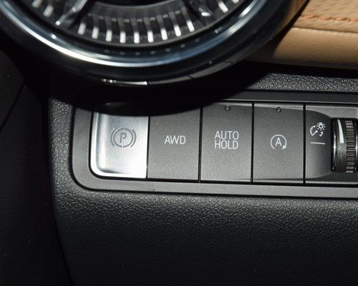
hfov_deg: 19.9
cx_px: 224
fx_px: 1017
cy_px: 137
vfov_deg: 16.0
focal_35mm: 96
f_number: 8
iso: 100
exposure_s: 1/60
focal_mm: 50
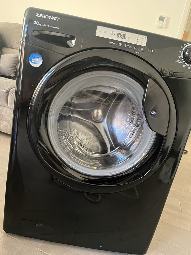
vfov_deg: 65.3
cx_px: 93
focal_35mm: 27
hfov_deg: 51.3
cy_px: 126
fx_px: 199
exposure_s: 1/60
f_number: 1.6
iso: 500
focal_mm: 5.1
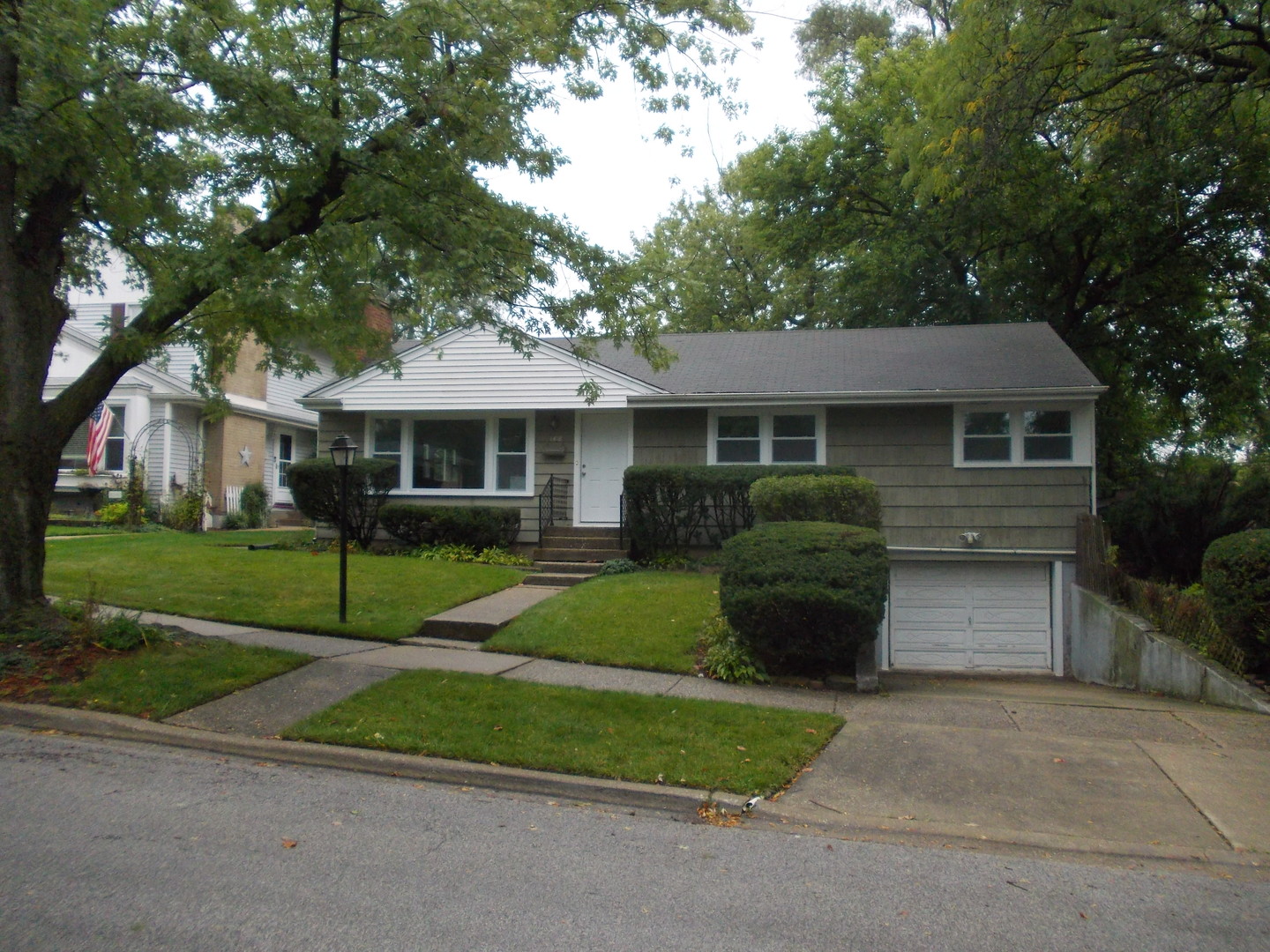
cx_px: 635
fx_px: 1027
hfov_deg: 63.4
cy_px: 476
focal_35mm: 28
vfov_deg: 49.7
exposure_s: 1/250
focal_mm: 4
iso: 160
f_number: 2.7
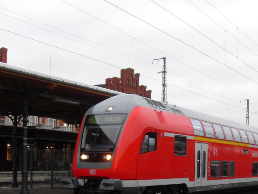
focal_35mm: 60
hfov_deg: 31.3
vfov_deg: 24.0
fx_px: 447
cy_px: 158
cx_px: 207
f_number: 2.8
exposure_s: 1/60
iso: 100
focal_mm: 6.3
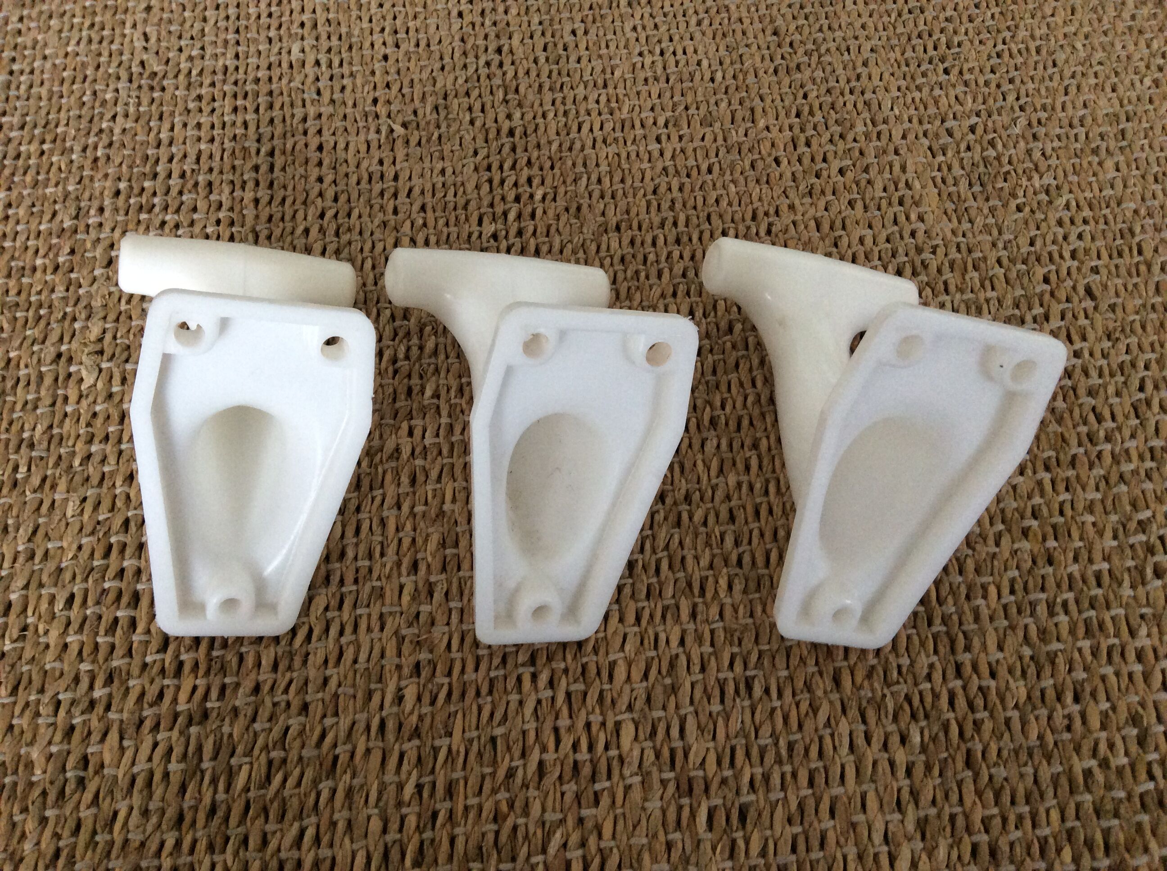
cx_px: 584
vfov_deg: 44.1
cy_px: 436
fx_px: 1077
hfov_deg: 56.9
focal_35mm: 32
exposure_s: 1/25
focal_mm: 3.3
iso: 160
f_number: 2.4
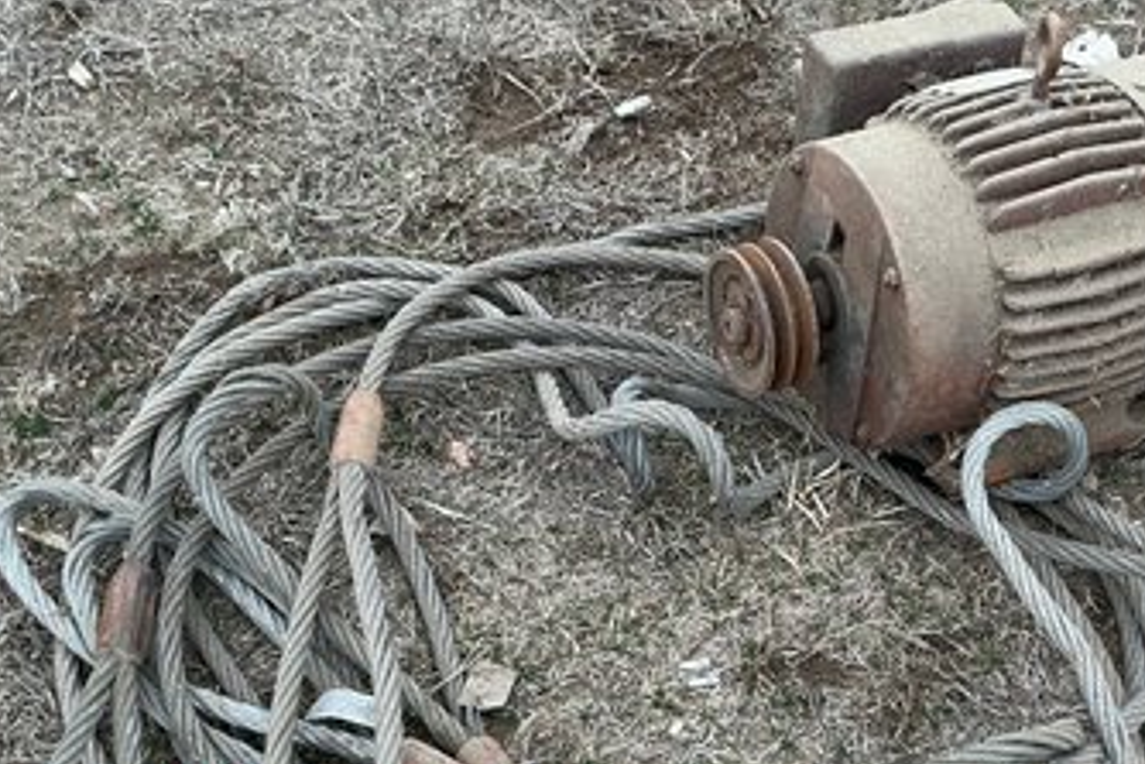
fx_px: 1750
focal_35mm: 55
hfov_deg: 35.9
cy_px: 584
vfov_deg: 24.3
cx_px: 742
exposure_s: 1/122
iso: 25
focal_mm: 3
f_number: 1.8
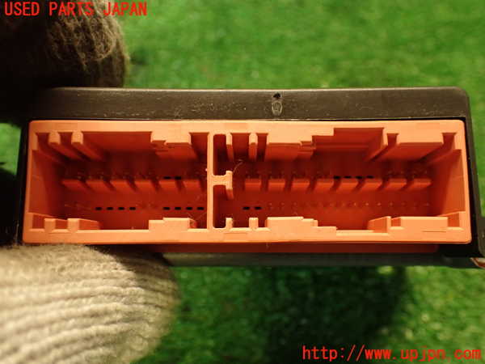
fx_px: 504
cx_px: 242
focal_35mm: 36
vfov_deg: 39.7
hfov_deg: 51.4
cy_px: 182
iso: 500
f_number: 2.5
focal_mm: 6.37
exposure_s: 1/40
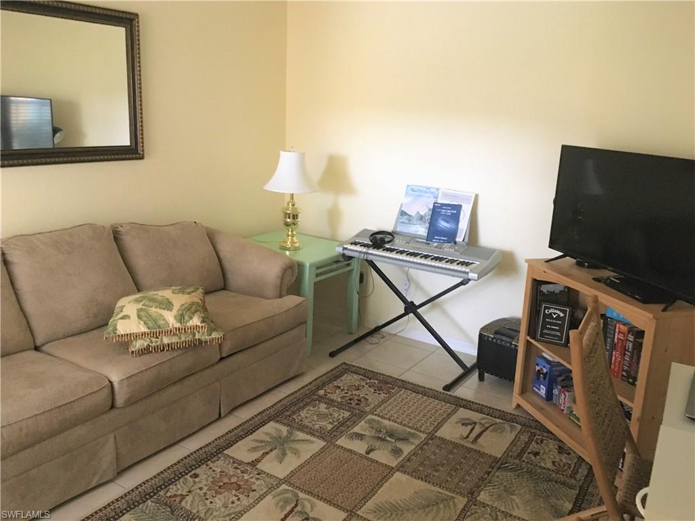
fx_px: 582
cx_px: 348
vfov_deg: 48.2
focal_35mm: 29
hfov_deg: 61.7
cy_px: 260
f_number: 2.2
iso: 250
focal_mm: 4.15
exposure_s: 1/15
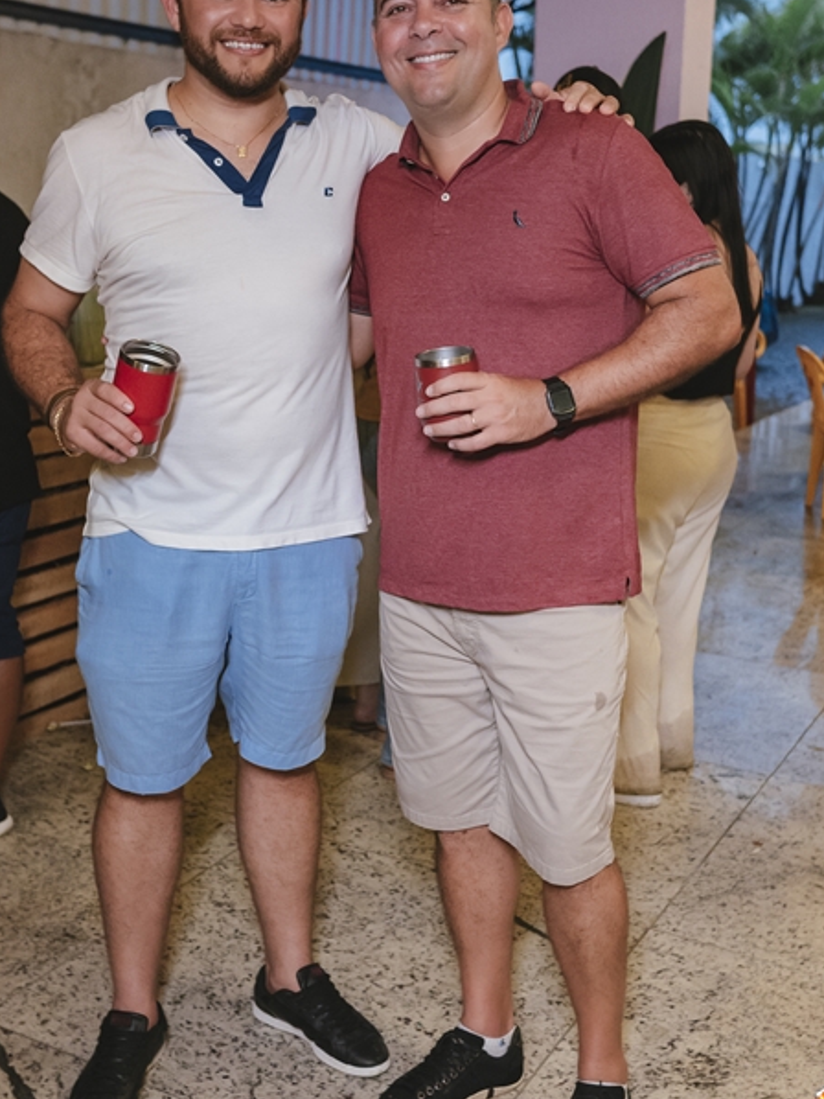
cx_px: 409
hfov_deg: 33.6
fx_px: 1364
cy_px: 503
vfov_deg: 43.8
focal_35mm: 43
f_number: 2.5
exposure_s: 1/320
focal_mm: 24
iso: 2500
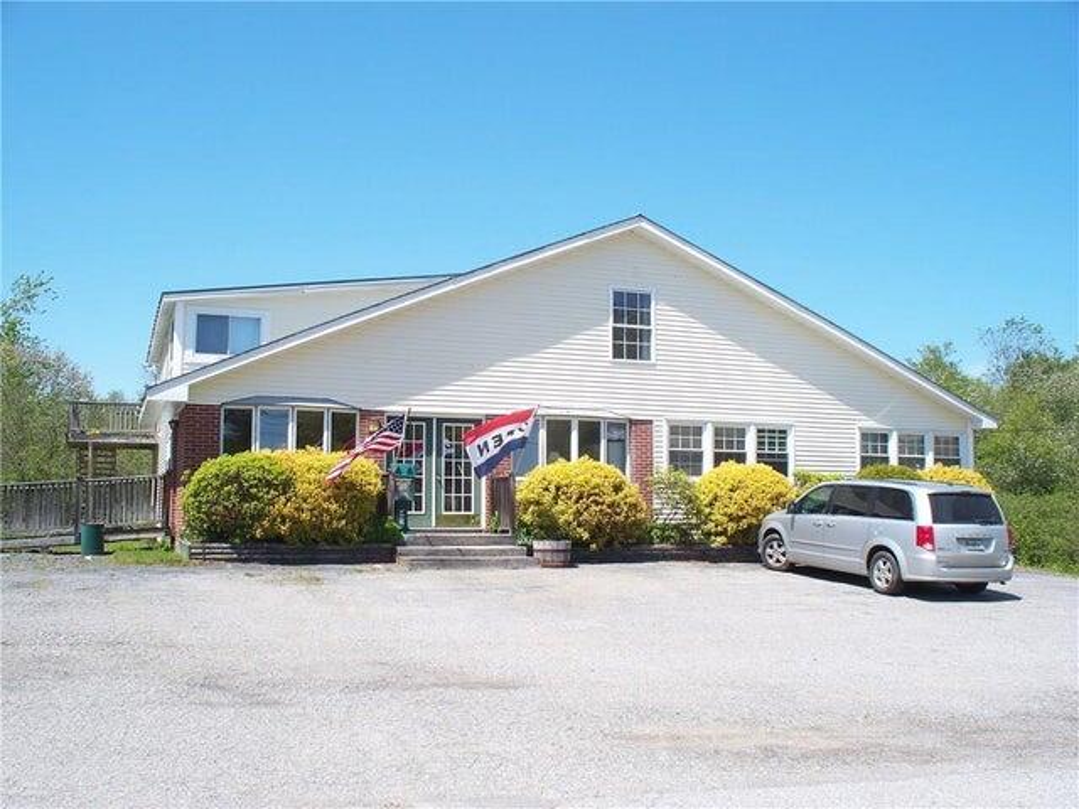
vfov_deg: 39.7
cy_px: 404
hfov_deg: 51.4
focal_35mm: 36
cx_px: 540
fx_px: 1122
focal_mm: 7.54
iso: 80
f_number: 5
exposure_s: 1/320
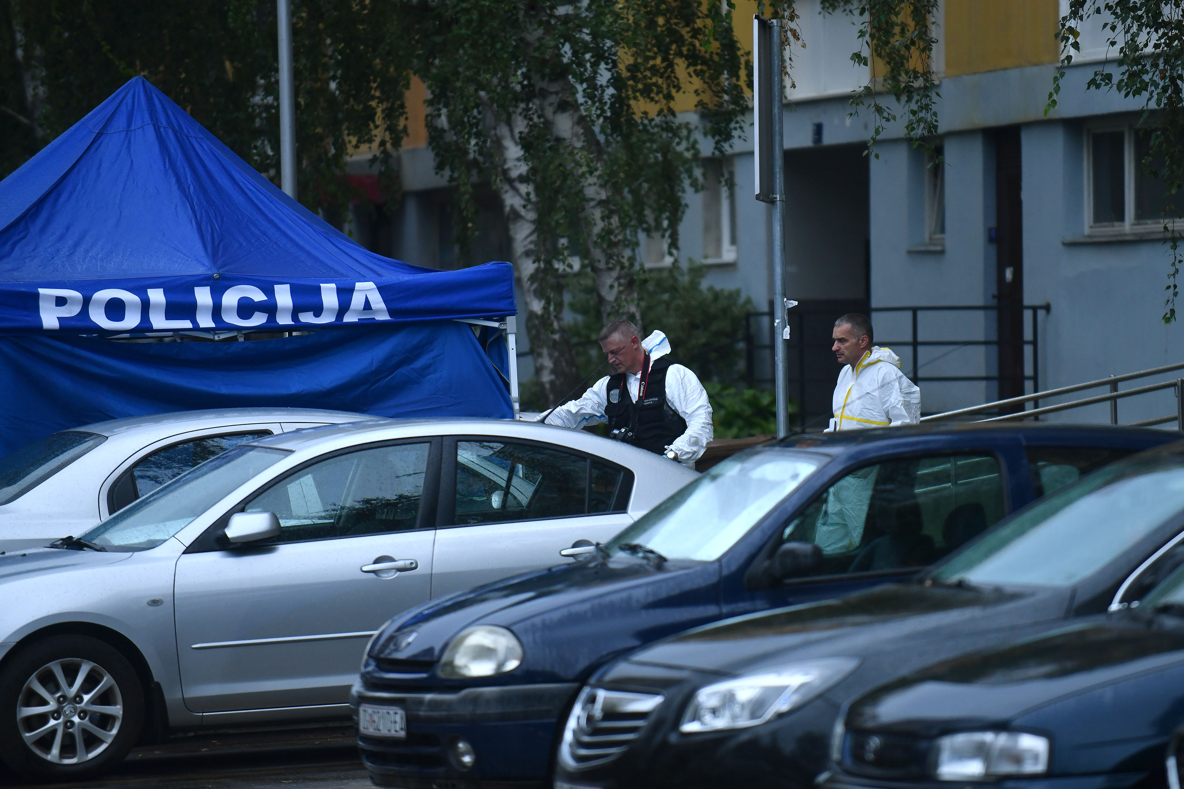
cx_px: 592
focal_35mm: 200
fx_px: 6578
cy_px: 394
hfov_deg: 10.3
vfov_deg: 6.9
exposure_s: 1/500
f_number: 2.8
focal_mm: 200
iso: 800
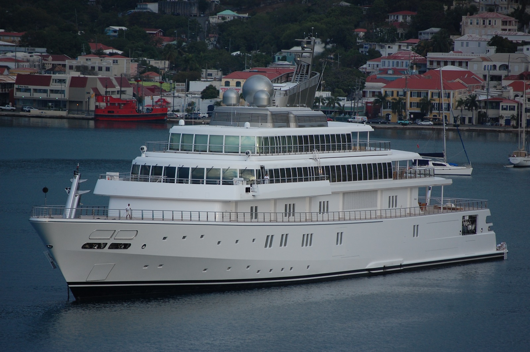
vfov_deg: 4.6
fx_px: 4412
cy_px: 176
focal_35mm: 300
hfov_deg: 6.9
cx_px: 265
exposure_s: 1/500
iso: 400
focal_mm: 200
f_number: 5.6
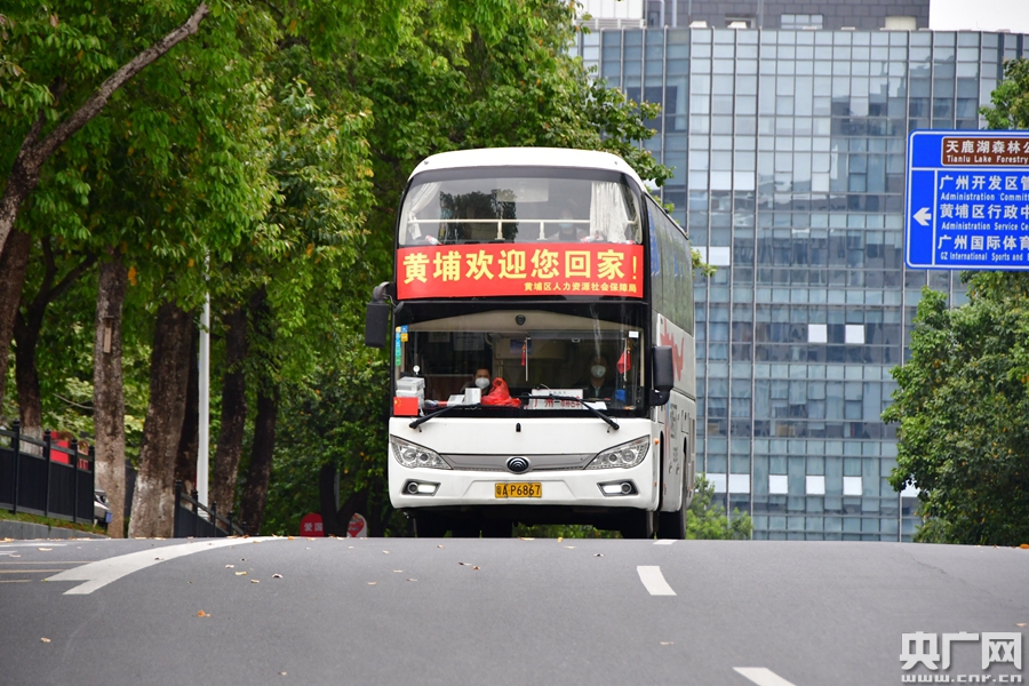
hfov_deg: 9.1
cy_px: 343
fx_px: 6431
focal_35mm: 225
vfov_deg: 6.1
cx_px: 514
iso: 1000
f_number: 6.3
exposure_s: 1/640
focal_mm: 150
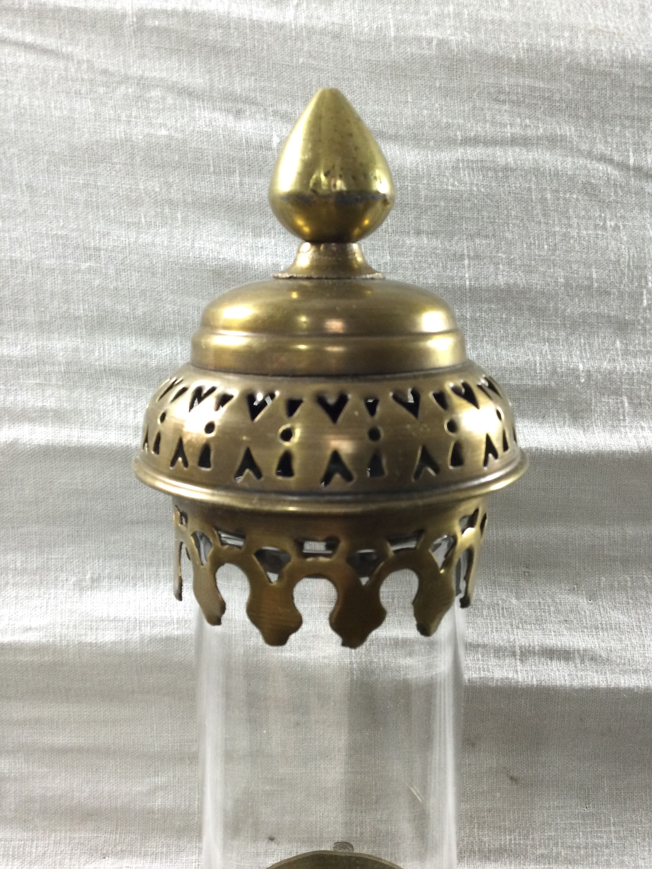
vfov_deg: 58.4
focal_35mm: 31
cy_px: 434
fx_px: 779
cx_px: 326
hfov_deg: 45.4
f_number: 2.4
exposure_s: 1/33
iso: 50
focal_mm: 3.3
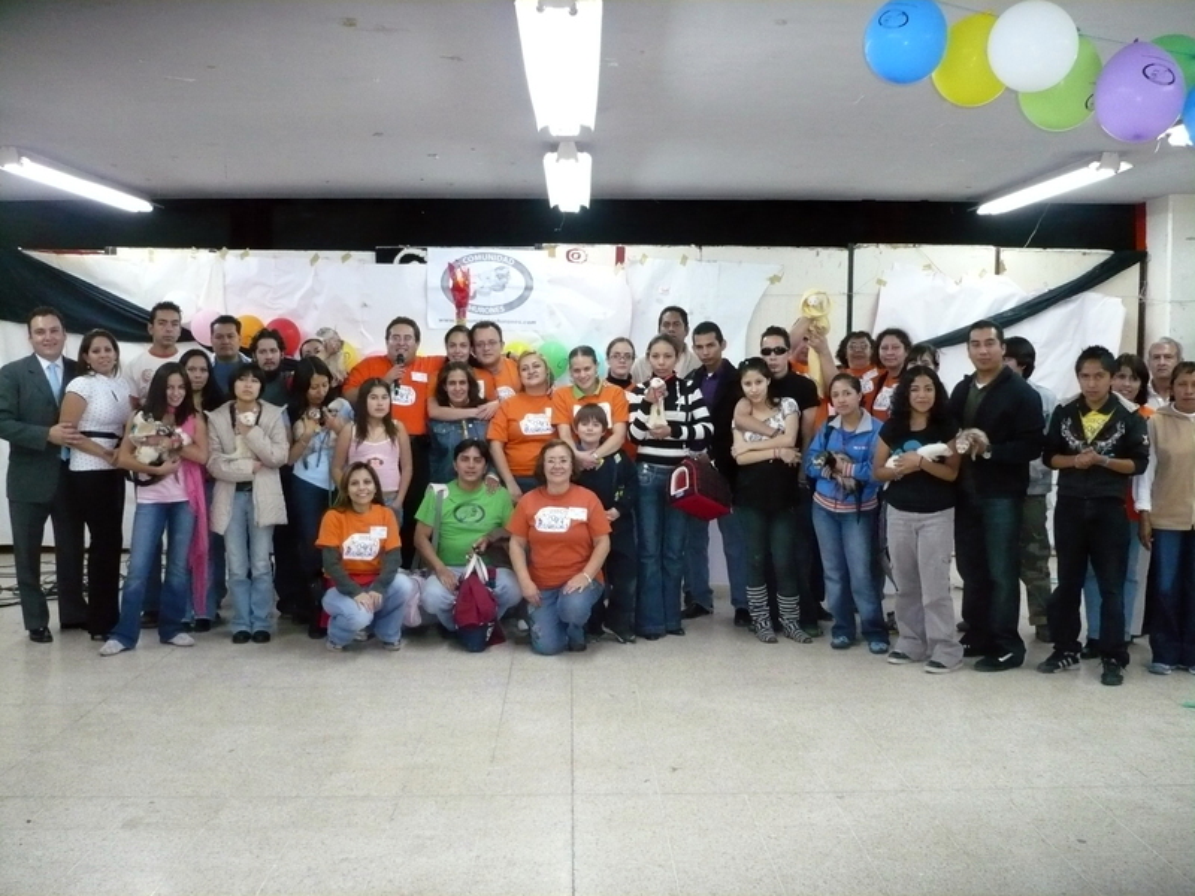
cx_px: 598
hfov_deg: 52.6
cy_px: 448
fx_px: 1208
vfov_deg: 40.7
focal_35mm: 35
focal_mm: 5.8
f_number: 2.8
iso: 500
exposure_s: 1/30
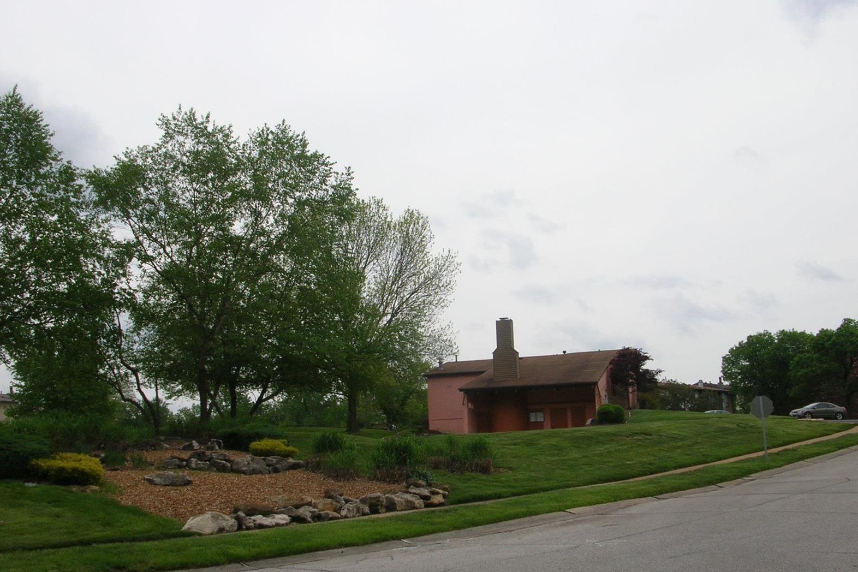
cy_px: 320
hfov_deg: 51.9
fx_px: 882
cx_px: 426
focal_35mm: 37
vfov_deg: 35.9
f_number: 5.6
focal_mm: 5.8
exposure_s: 1/412
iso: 50
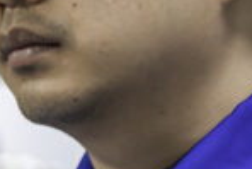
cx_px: -341
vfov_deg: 5.6
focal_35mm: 242
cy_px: 250
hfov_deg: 7.9
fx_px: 1696
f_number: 1.8
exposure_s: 1/125
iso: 640
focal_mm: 35
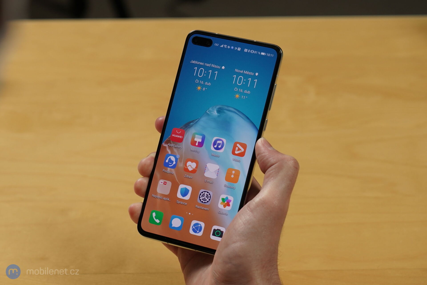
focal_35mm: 70
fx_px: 830
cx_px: 214
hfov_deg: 28.8
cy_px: 142
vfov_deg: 19.5
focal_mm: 70
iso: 800
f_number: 5.6
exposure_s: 1/125
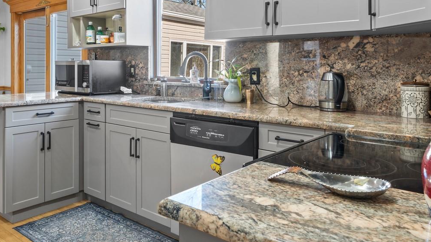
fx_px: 343
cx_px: 154
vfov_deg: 38.4
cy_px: 78
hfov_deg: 63.1
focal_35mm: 30
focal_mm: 14
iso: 320
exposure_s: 1/1.67
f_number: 10
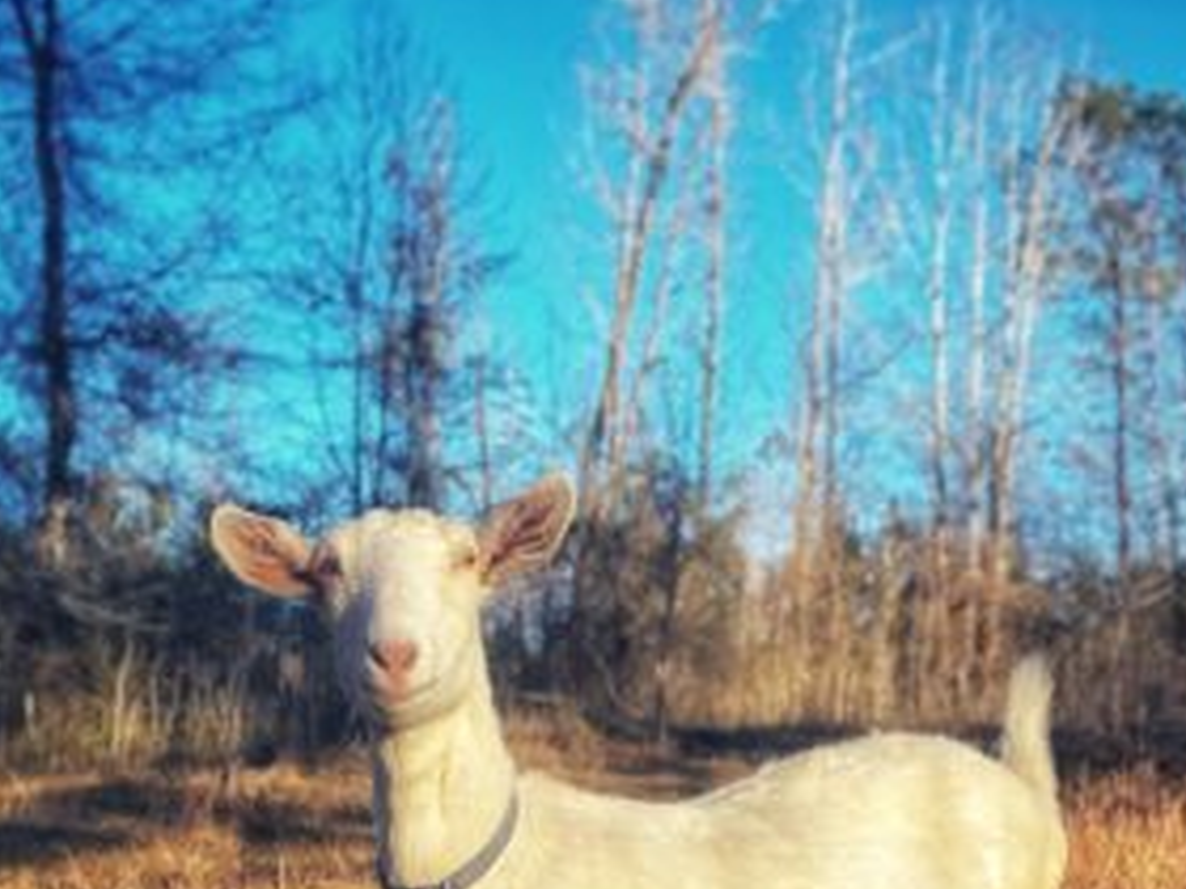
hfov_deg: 31.1
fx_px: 2124
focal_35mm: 62
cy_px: 817
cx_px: 701
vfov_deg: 23.0
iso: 32
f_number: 1.8
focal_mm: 4.25
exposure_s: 1/1025
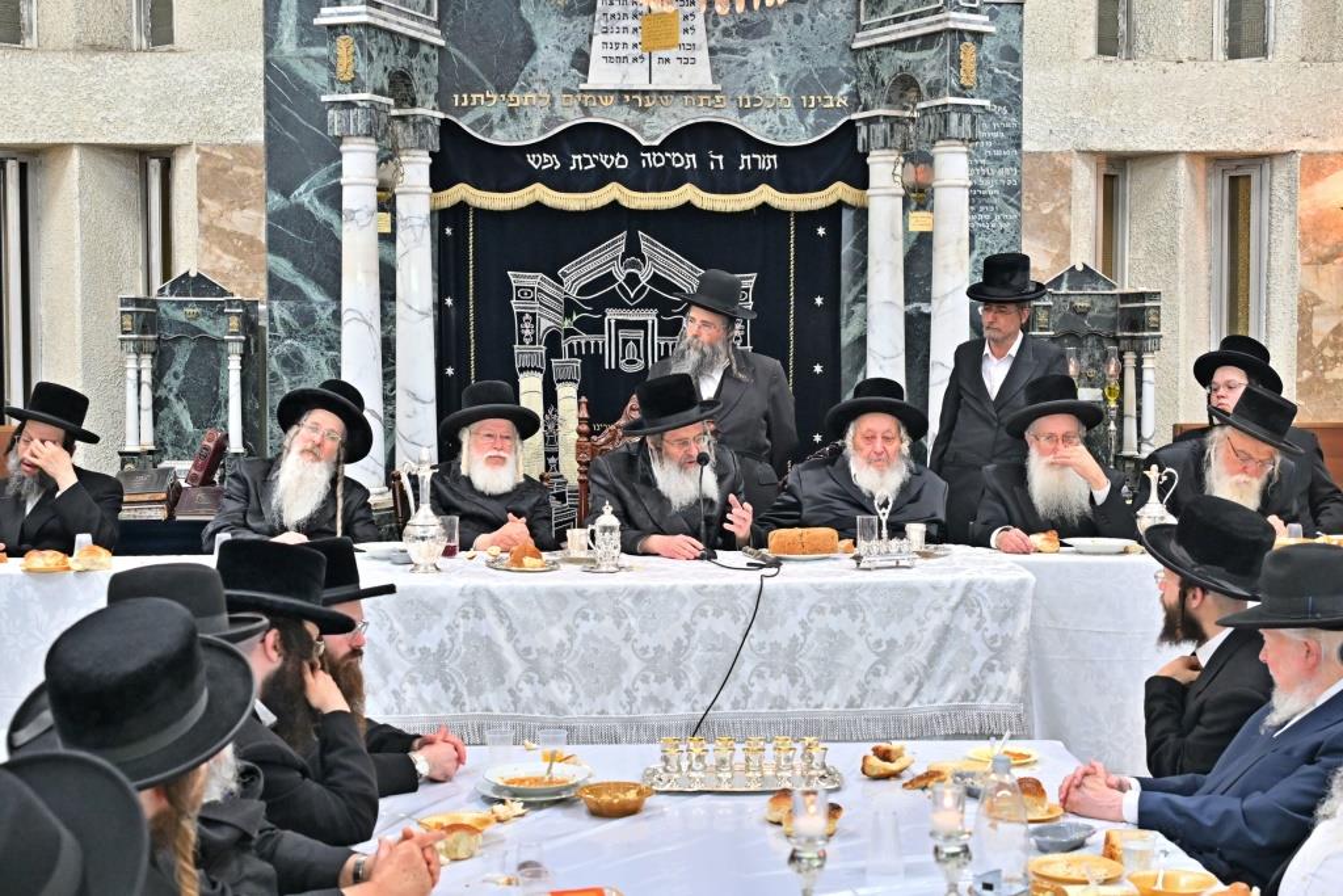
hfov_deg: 39.6
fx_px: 1865
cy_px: 448
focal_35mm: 50
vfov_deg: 27.0
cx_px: 672
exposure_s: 1/250
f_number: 4
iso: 1000
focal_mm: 33.5
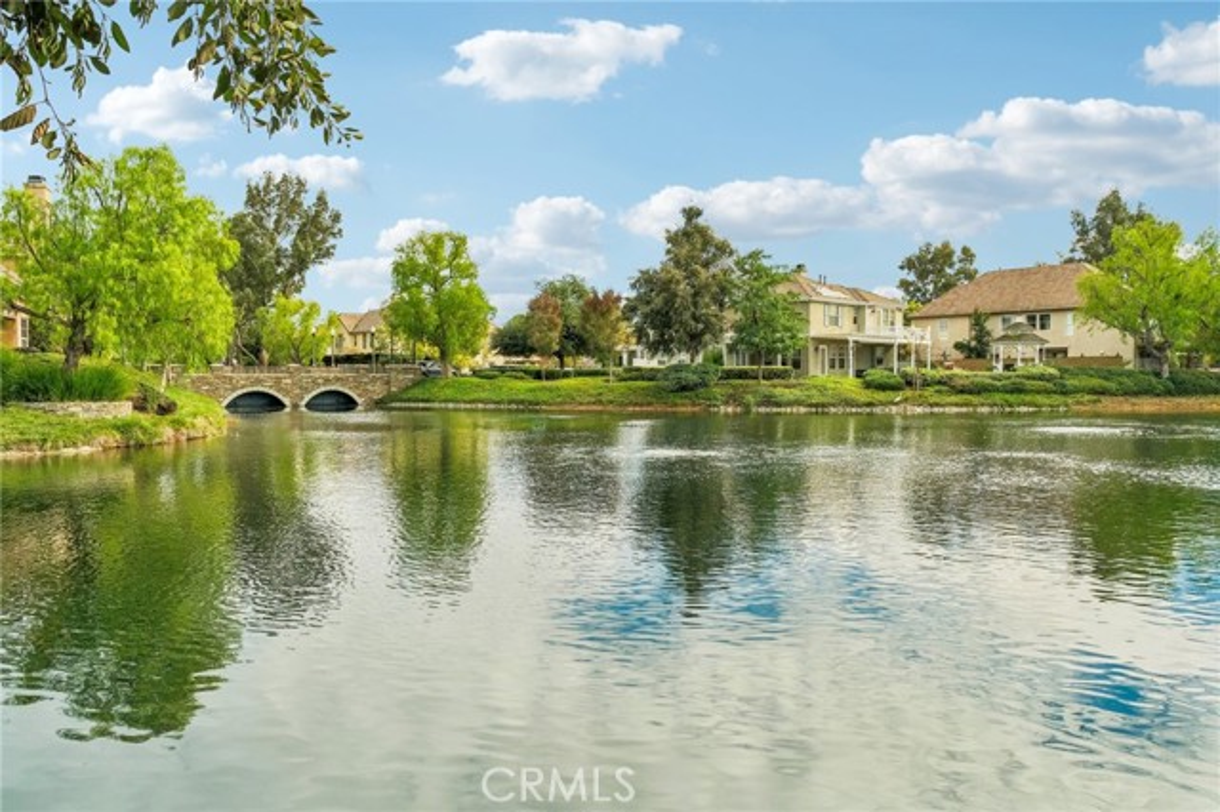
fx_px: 779
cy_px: 406
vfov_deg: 55.1
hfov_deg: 76.1
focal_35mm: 23
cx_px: 610
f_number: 7.1
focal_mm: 15.6
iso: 400
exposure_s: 1/600
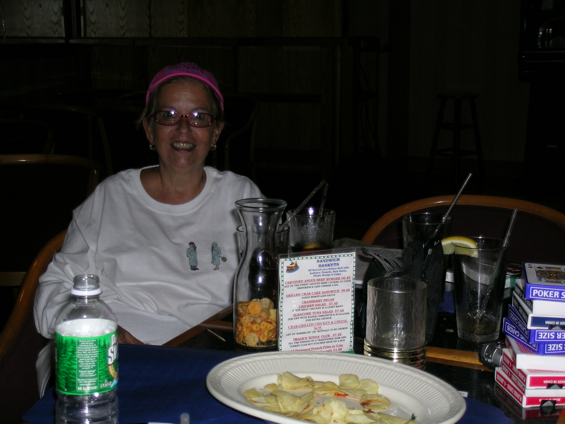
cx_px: 282
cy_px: 212
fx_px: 996
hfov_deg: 31.7
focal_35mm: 61
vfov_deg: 24.0
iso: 50
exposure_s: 1/121
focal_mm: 12.6
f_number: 3.7
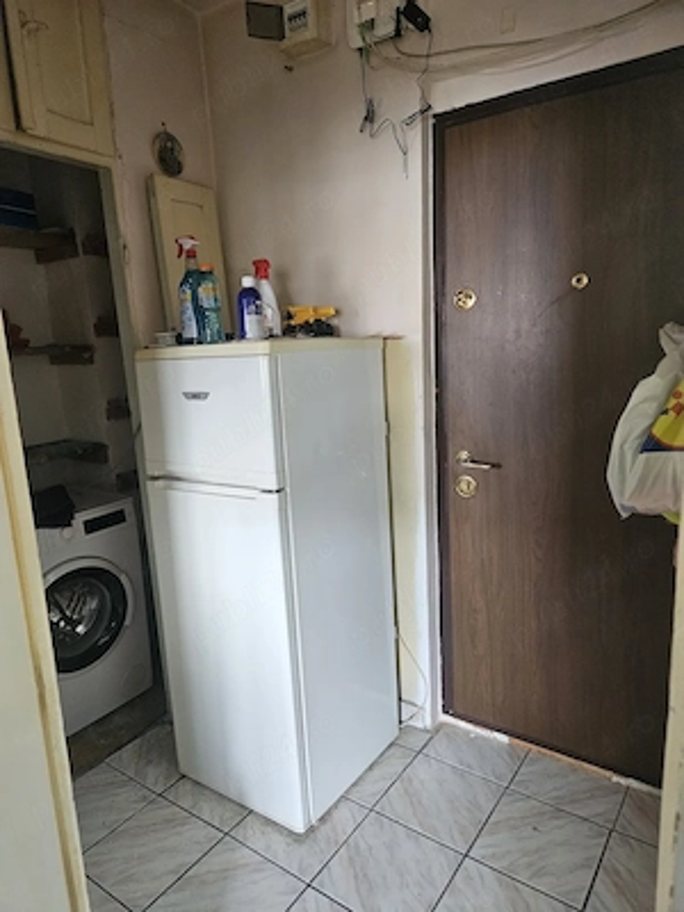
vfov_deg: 73.9
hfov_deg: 58.9
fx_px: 606
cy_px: 456
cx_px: 342
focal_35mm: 23
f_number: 1.8
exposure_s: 1/100
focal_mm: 5.4
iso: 640
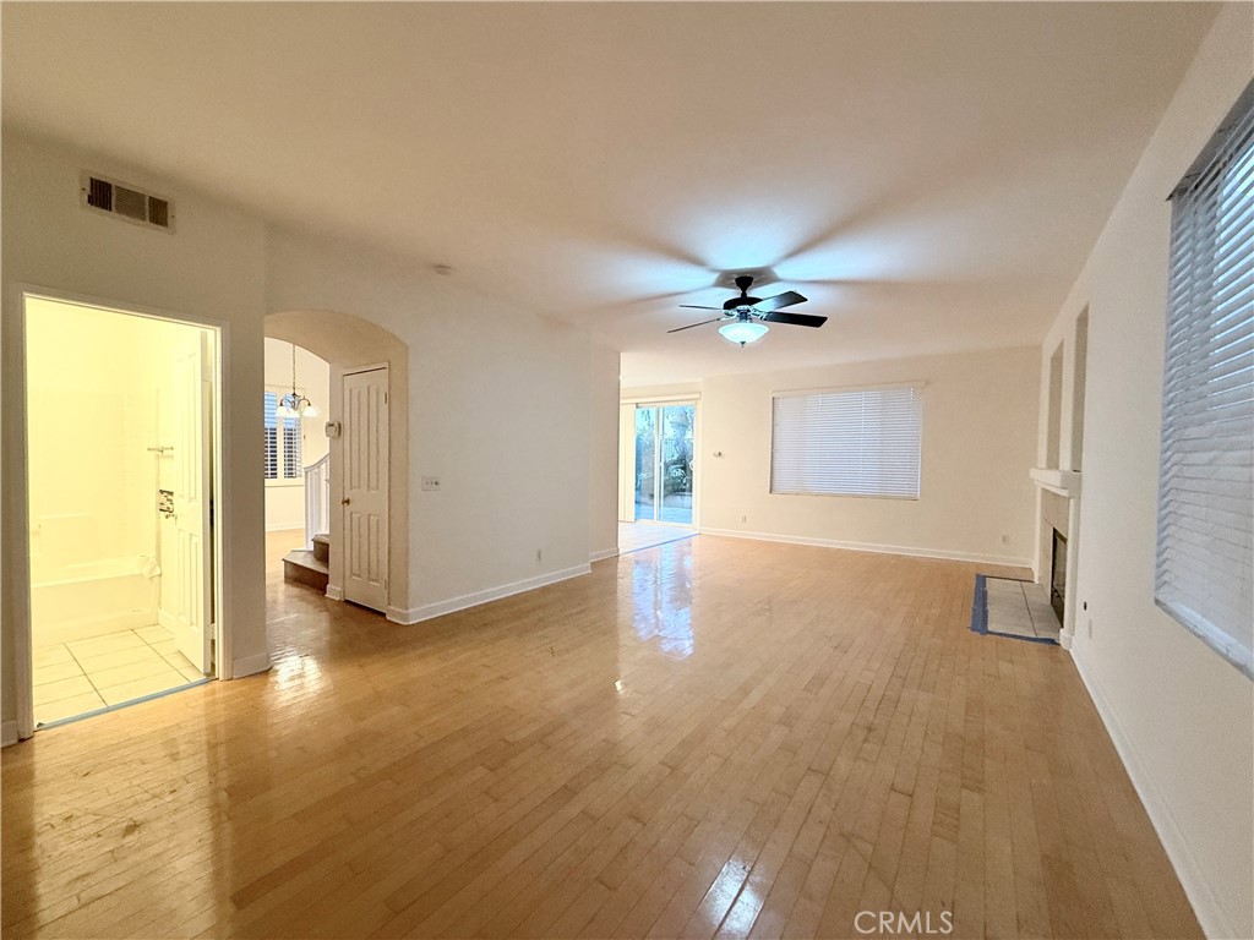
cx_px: 627
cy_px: 470
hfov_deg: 102.1
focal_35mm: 14
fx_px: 507
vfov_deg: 85.7
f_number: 2.2
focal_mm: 2.22
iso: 400
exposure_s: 1/60
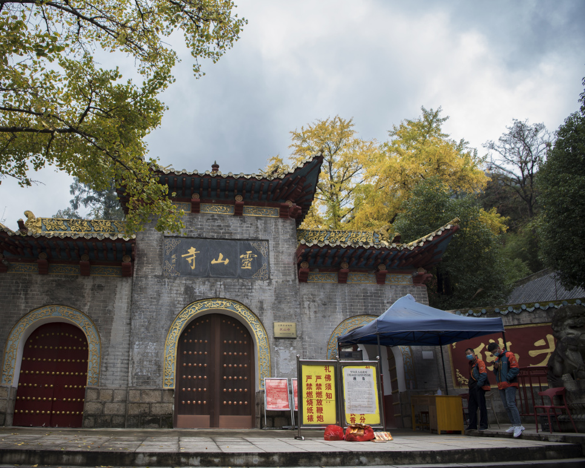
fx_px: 485
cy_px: 228
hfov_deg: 61.6
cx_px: 230
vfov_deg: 51.5
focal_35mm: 28
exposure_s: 1/250
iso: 100
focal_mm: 24
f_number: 3.2
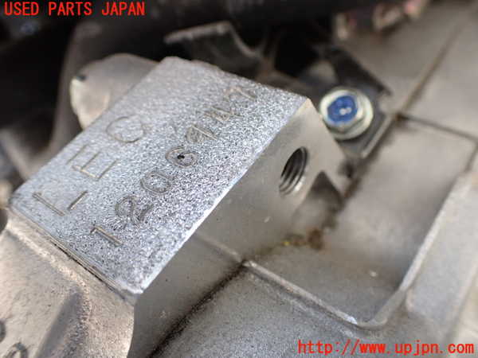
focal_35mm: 30
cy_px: 179
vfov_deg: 46.8
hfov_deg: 60.0
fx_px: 414
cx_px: 239
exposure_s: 1/125
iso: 250
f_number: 2.3
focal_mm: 5.4
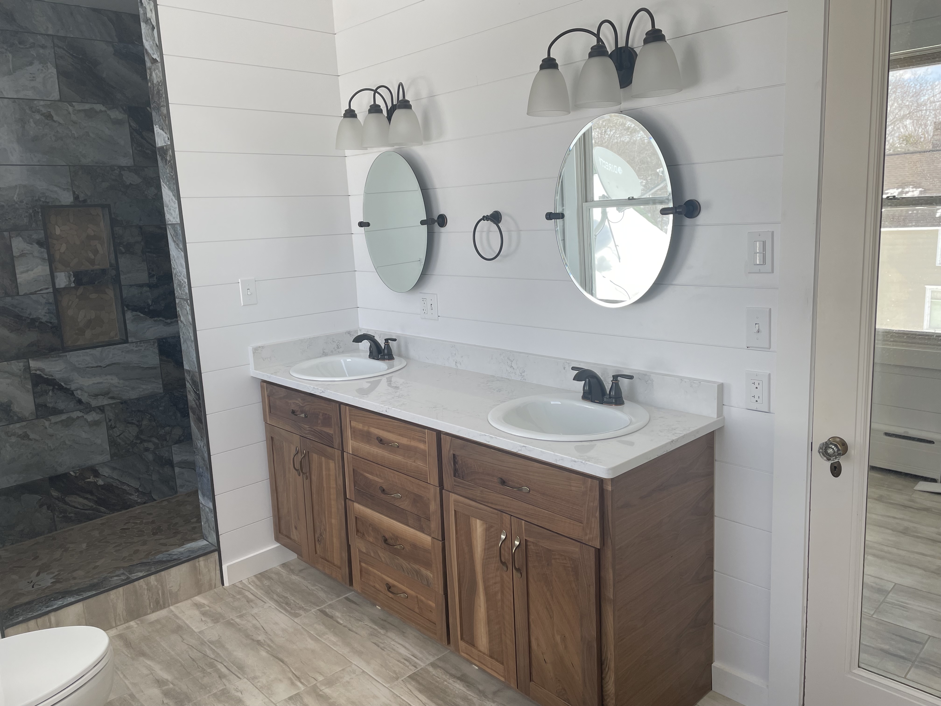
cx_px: 470
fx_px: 707
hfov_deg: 67.3
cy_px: 353
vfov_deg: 53.1
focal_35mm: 26
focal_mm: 4.2
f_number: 1.6
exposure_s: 1/445
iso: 32
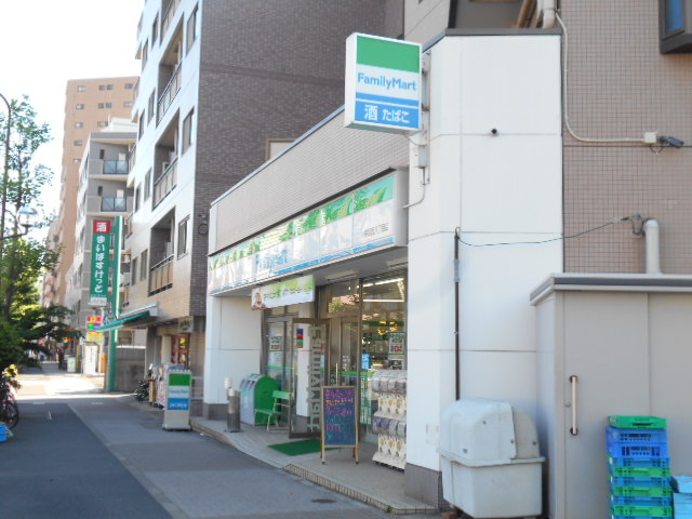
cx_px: 346
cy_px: 260
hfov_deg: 42.9
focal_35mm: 44
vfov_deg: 32.9
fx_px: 880
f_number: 4.2
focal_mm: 7.7
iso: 180
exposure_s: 1/250
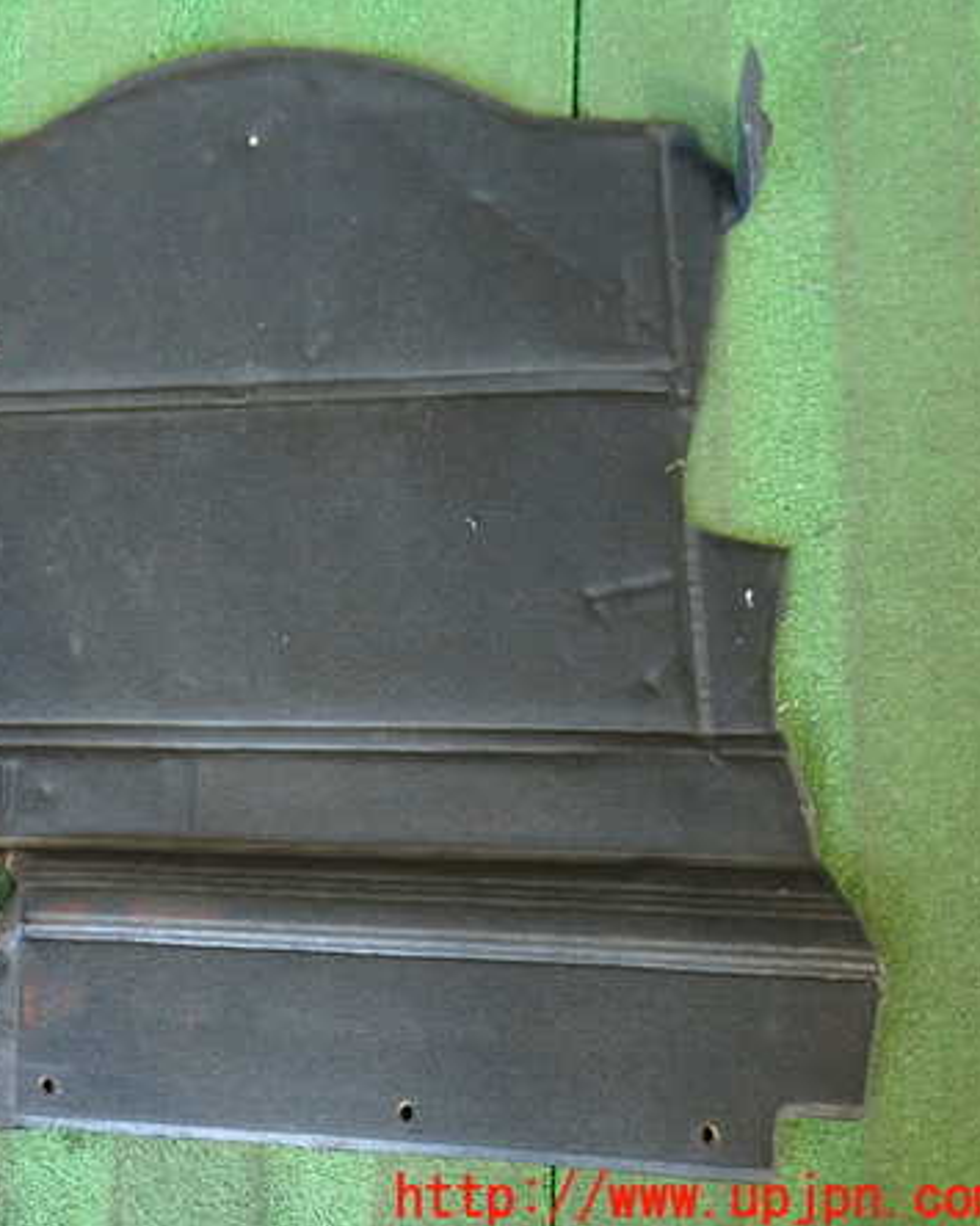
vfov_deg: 54.2
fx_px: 1197
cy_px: 613
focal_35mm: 33
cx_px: 190
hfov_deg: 42.5
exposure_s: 1/30
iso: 320
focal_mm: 4.5
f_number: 2
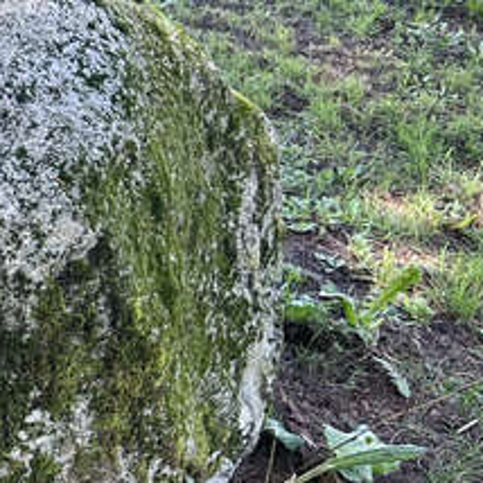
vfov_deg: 20.0
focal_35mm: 86
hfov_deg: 16.8
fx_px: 1358
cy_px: 388
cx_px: -386
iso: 50
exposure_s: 1/121
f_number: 1.5
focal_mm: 5.7
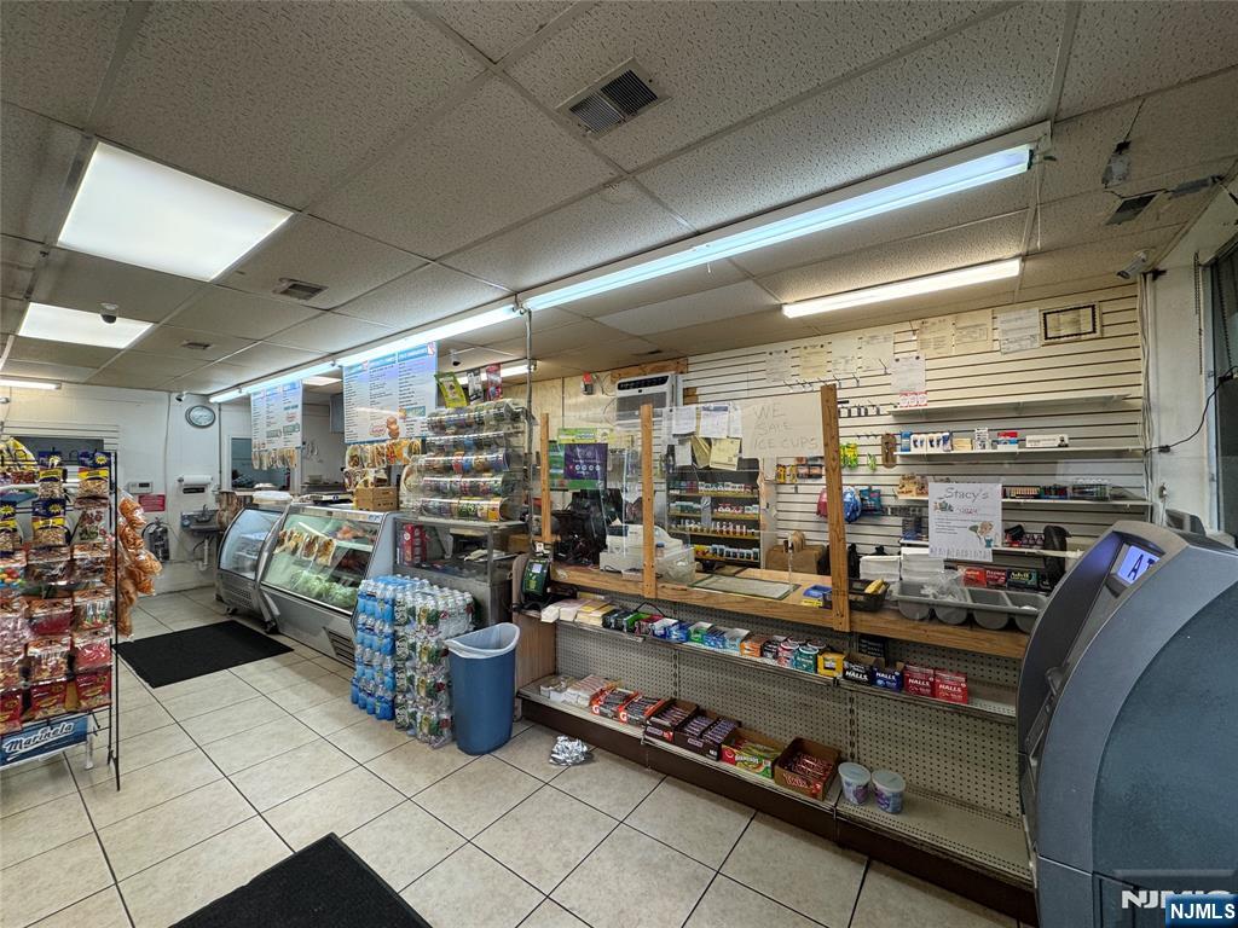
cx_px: 619
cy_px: 464
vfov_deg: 85.7
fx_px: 501
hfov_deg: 102.1
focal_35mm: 14
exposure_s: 1/120
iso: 100
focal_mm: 2.22
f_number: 2.2
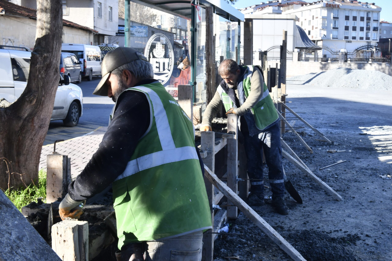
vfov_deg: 36.9
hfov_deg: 53.1
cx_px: 196
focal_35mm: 36
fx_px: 392
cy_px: 130
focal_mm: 36
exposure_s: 1/100
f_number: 20
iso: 500
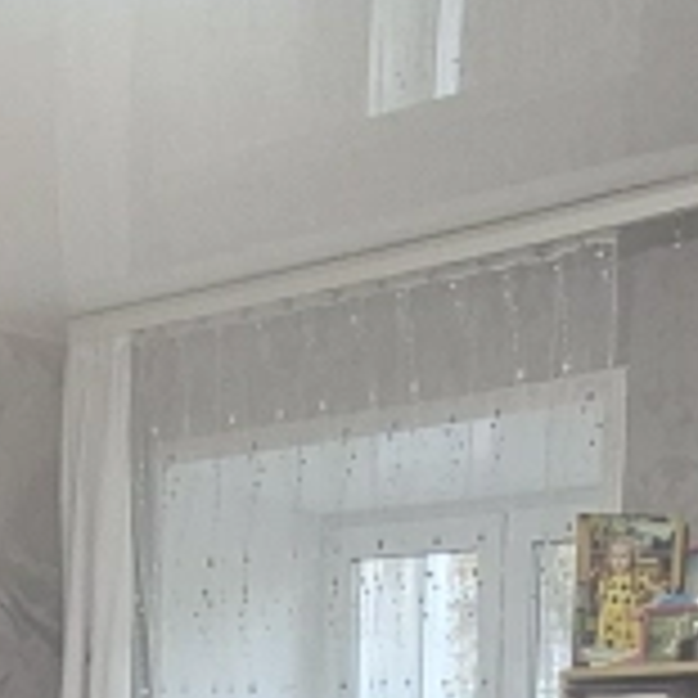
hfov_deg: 18.7
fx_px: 2122
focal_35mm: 93
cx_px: 338
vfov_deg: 15.8
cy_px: 1281
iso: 160
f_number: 2.2
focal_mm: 1.74
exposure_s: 1/50
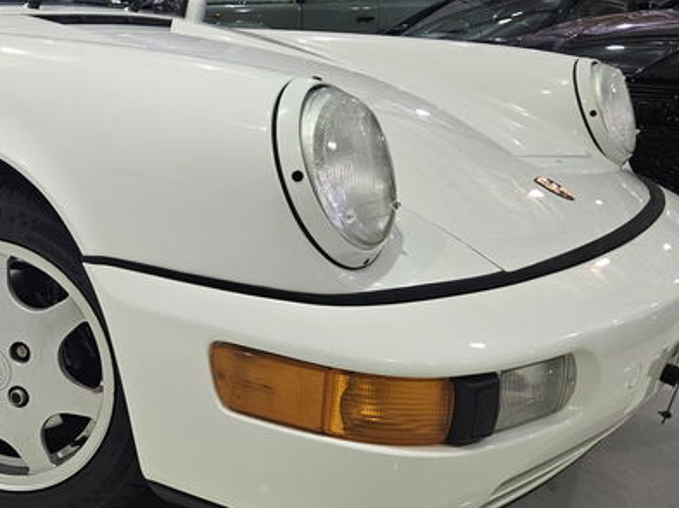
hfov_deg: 40.0
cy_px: 232
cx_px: 112
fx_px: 882
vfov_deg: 32.1
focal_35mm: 45
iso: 250
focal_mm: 5.4
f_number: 1.8
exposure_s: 1/120
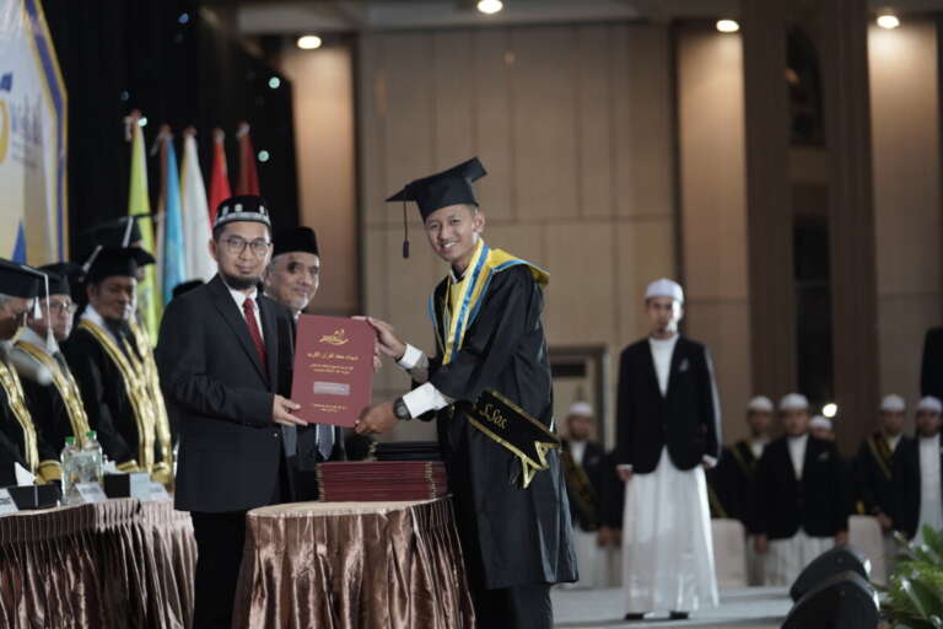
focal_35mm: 110
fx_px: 2881
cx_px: 472
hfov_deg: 18.6
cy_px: 314
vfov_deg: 12.5
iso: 1600
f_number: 2.8
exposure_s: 1/125
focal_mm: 110
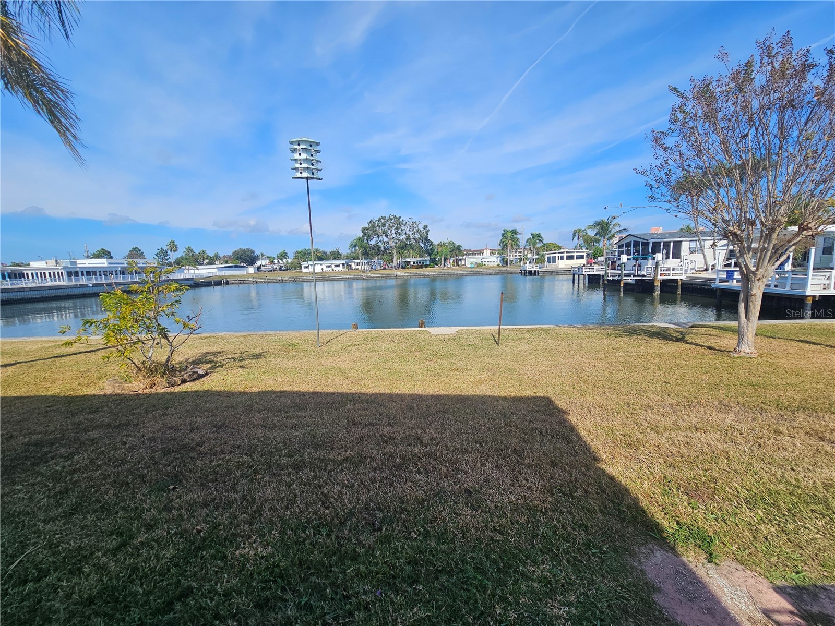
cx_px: 418
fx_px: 314
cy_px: 313
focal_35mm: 13
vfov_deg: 89.9
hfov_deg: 106.2
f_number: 2.2
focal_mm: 2.2
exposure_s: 1/2544
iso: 50
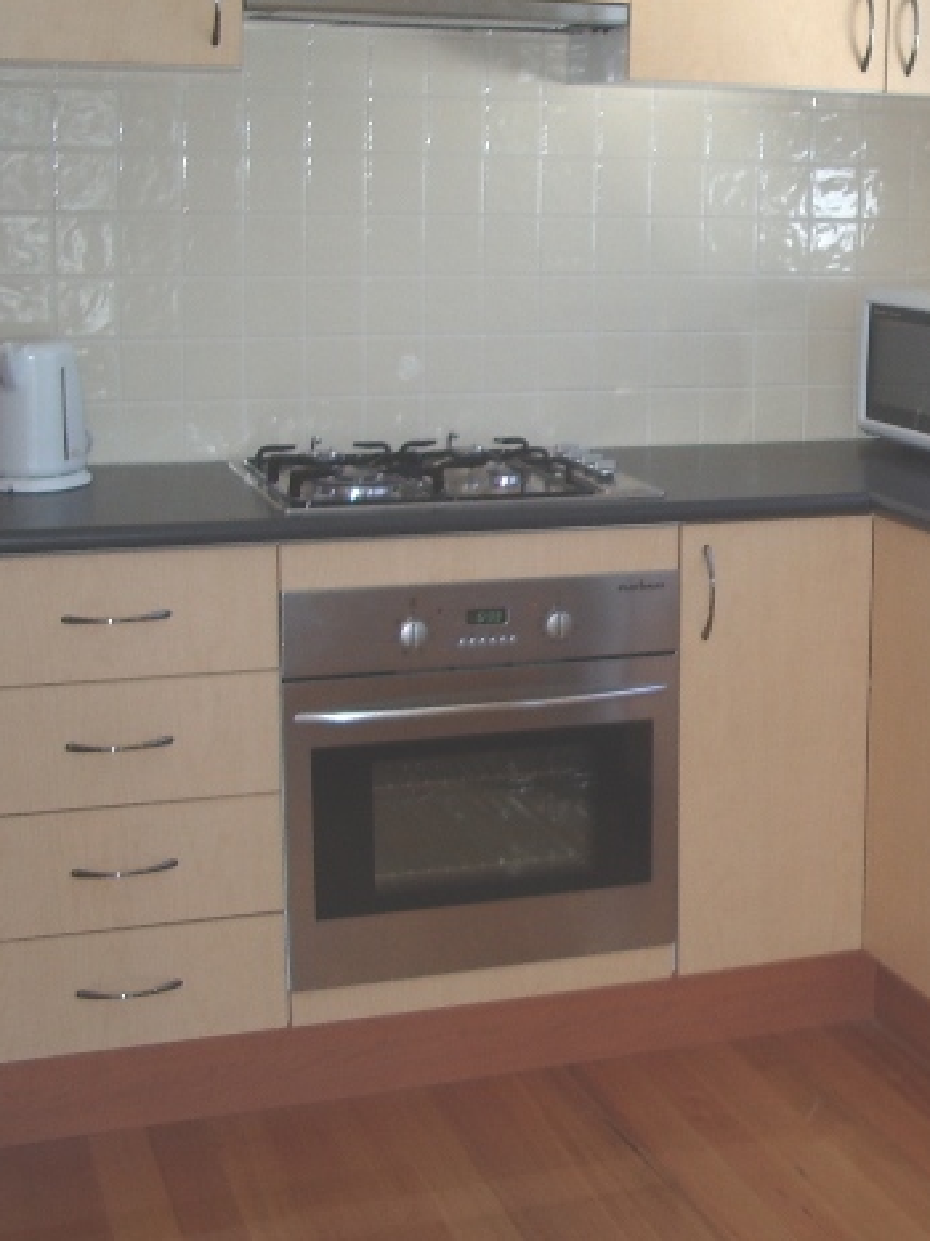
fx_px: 2150
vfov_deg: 32.1
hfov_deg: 23.2
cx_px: 970
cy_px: 497
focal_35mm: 60
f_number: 2.6
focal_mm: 5.8
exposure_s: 1/160
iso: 50
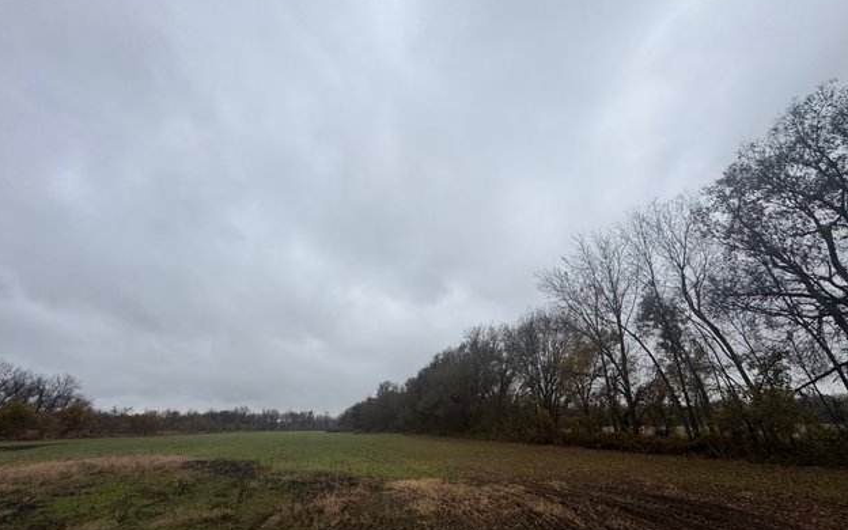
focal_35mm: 15
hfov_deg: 101.5
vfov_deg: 74.4
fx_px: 347
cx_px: 421
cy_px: 304
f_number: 2.2
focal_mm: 2.22
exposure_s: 1/291
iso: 40
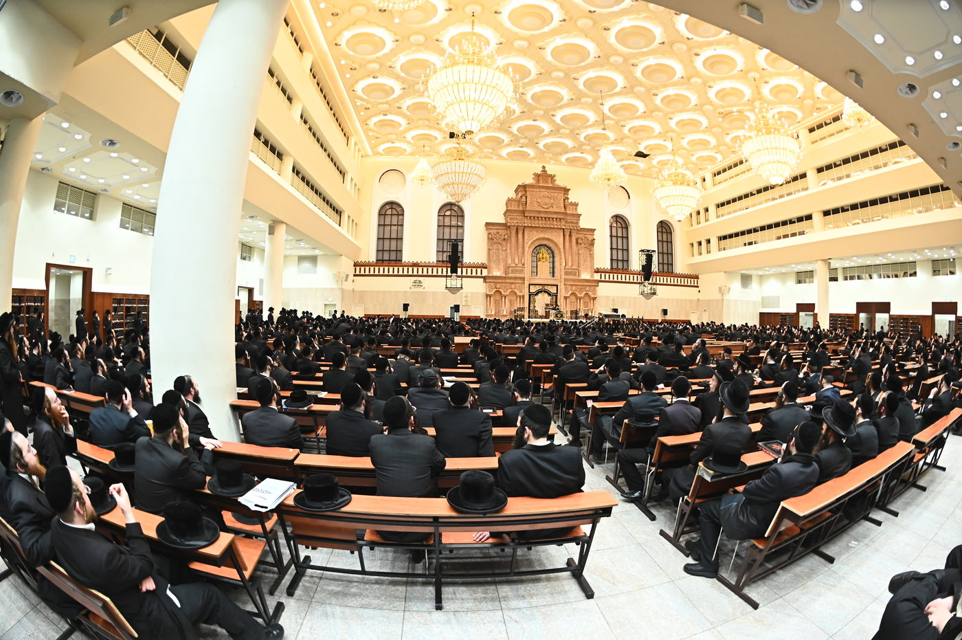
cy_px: 320
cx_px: 481
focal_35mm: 16
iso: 2000
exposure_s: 1/200
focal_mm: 16
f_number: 4.5
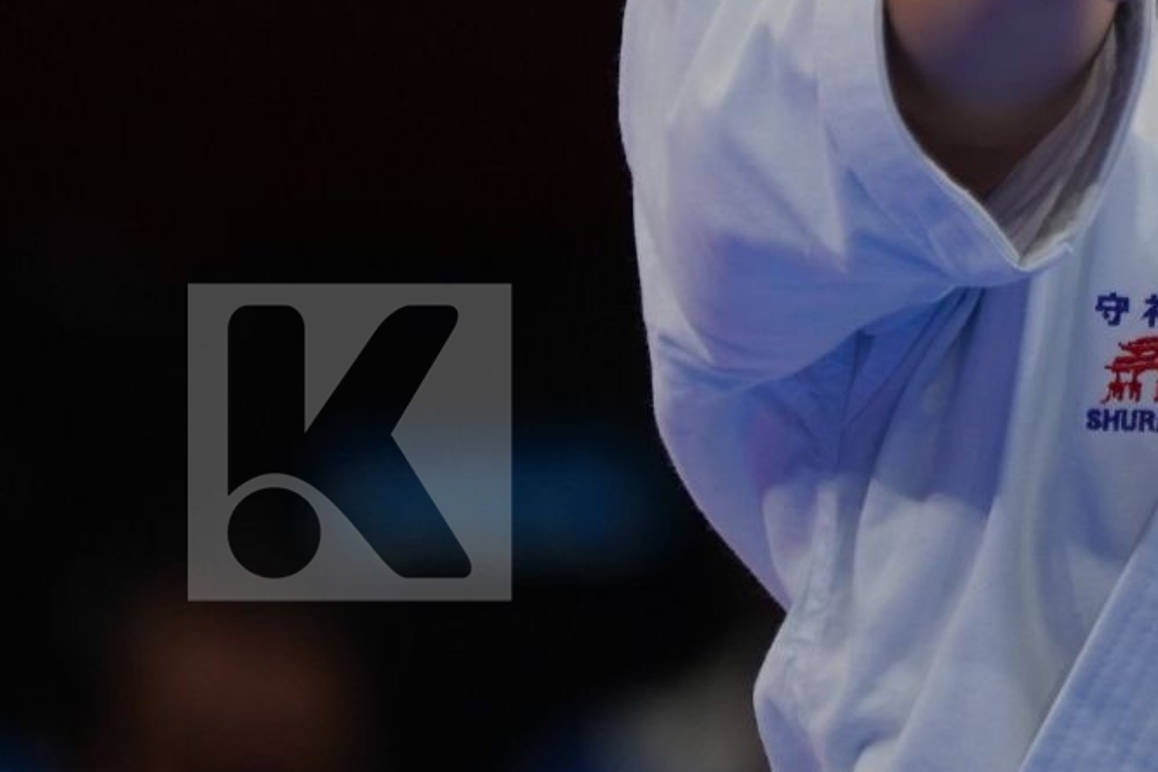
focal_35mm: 1621
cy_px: -176
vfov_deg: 0.8
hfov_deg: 1.3
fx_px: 52138
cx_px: 1528
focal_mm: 400
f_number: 5.6
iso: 640
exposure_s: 1/500
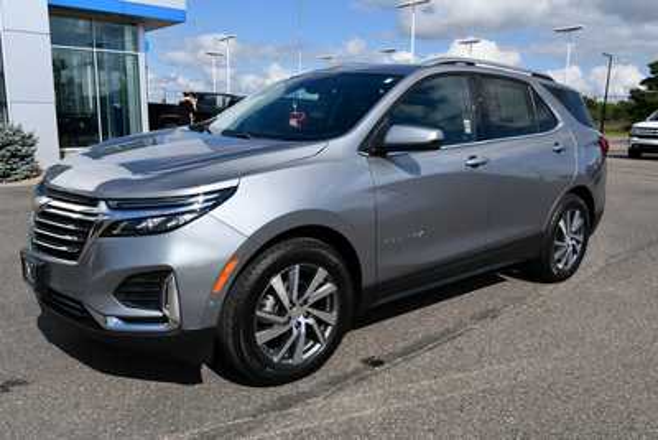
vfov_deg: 43.6
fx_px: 549
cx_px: 329
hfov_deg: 61.9
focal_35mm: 30
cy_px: 220
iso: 100
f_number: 9
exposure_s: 1/320
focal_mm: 20
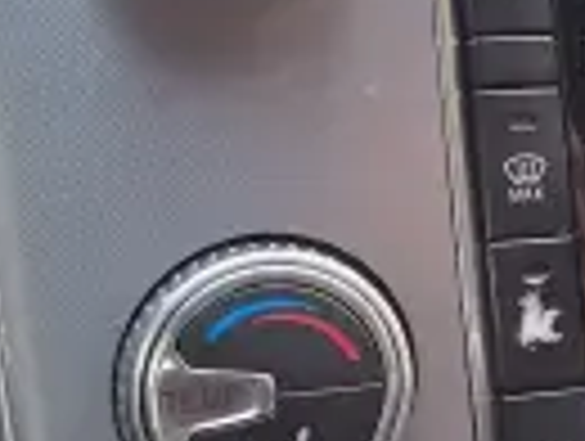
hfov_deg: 16.7
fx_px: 1913
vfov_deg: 13.1
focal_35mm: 113
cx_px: 684
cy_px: 63
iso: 1000
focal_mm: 6.4
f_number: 1.8
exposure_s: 1/100
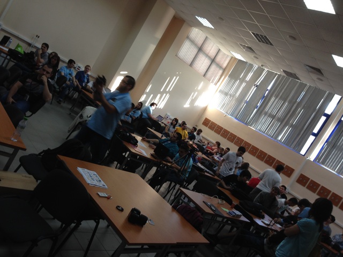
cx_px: 172
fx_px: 327
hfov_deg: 55.4
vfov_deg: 42.9
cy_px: 128
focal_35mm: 33
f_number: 2.4
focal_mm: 4.12
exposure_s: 1/20
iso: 50
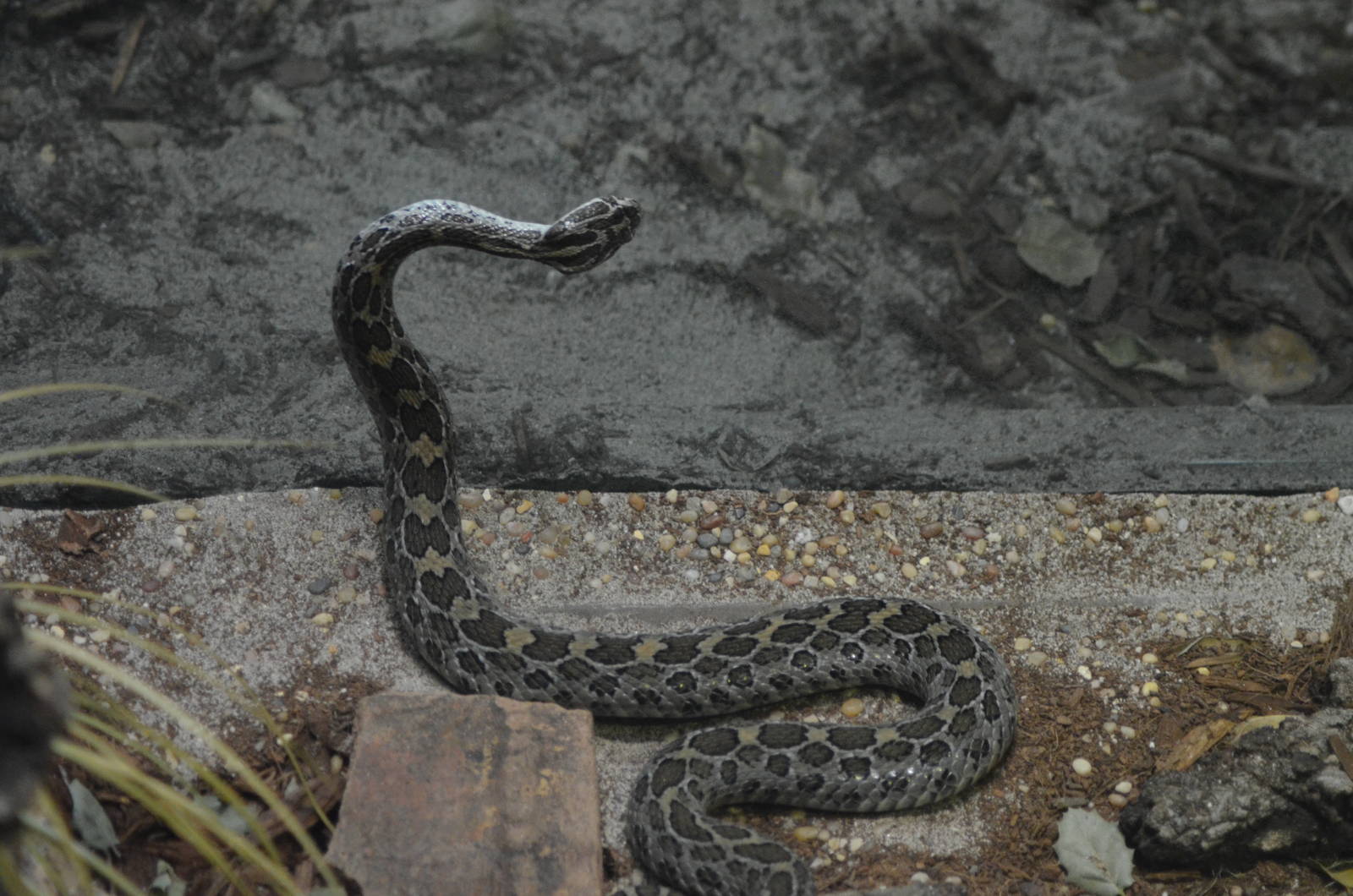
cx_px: 676
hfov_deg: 16.1
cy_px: 448
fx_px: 4782
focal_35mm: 128
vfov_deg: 10.7
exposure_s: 1/125
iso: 2200
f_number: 4
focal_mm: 85
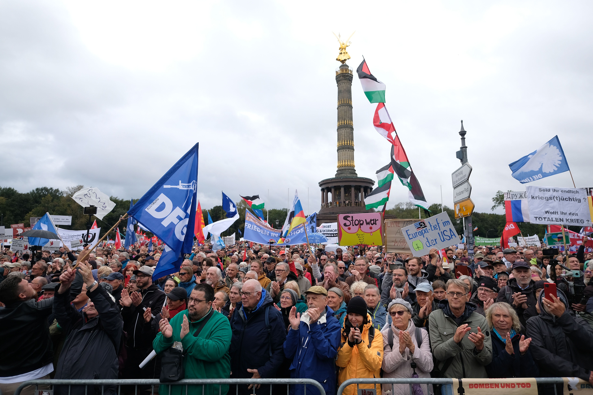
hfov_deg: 90.0
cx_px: 296
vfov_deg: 67.4
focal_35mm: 18
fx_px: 296
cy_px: 198
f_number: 2.8
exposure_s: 1/2000
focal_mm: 12
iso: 320
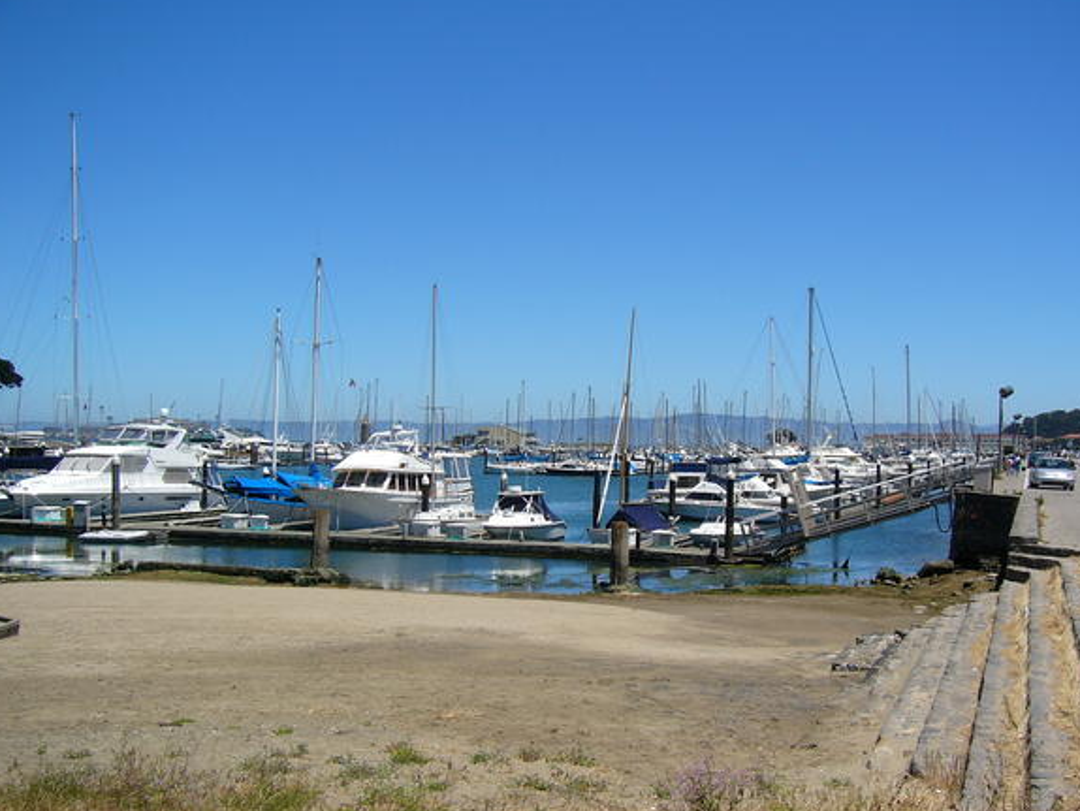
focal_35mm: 39
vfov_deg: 36.8
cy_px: 438
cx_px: 580
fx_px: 1217
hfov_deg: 47.8
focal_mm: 5.8
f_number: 8
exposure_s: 1/200
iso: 50
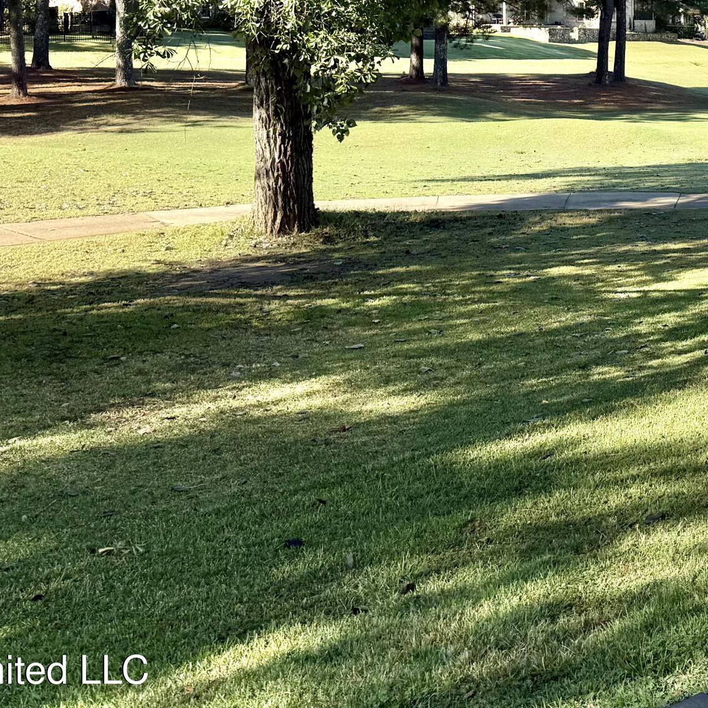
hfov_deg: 27.7
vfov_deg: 29.0
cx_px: 796
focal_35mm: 56
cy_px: 33
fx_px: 1296
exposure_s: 1/1855
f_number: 1.78
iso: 80
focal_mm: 6.76
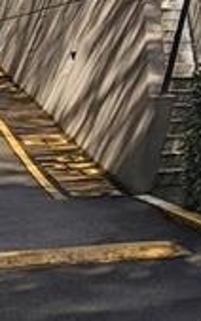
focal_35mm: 90
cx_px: 683
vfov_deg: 17.7
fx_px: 787
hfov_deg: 9.5
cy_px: -283
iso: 50
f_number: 2.2
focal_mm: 2.2
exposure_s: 1/2273
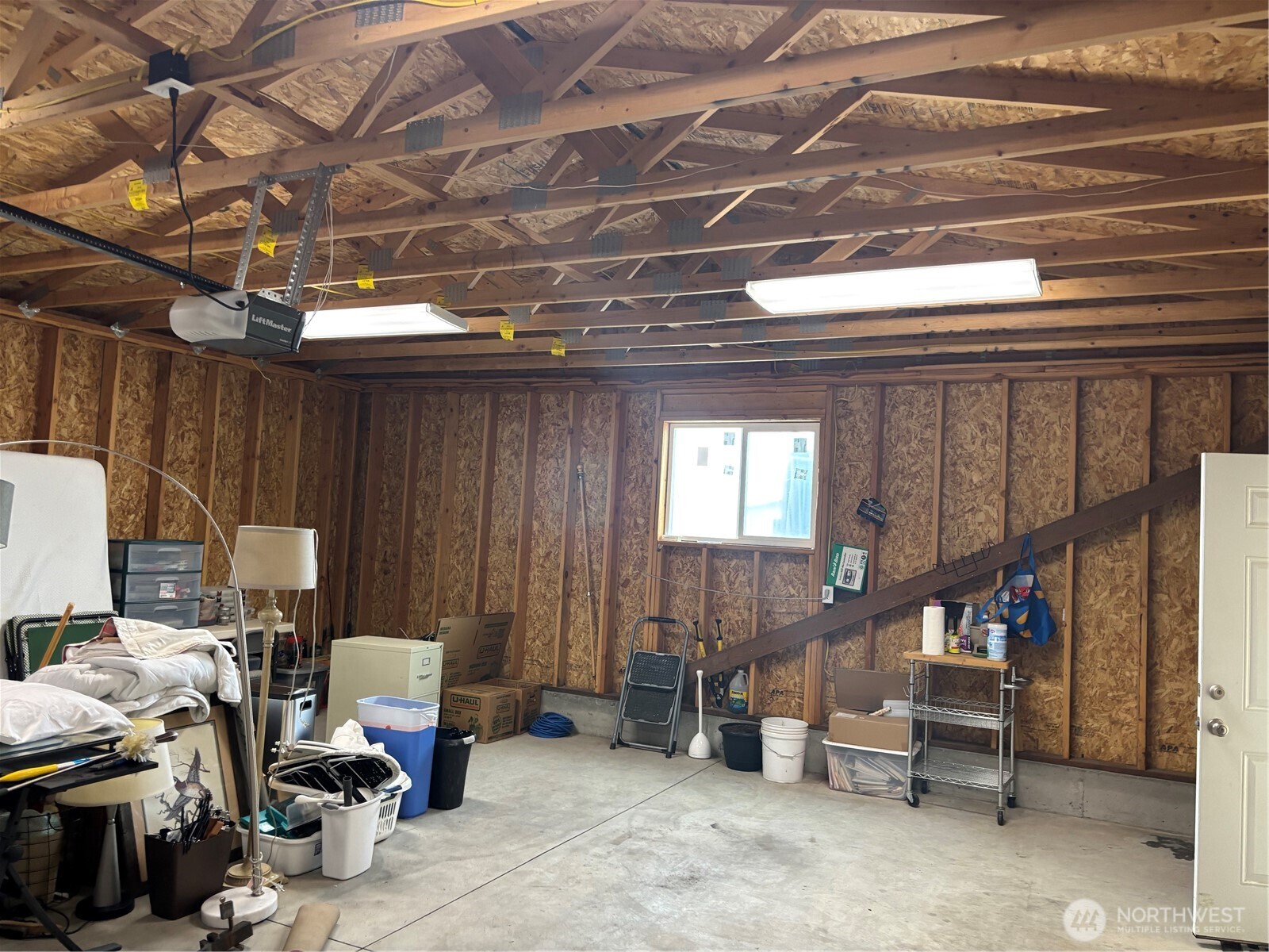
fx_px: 953
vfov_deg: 53.1
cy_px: 476
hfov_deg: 67.3
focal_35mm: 26
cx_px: 634
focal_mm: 5.96
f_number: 1.6
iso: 250
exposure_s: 1/41
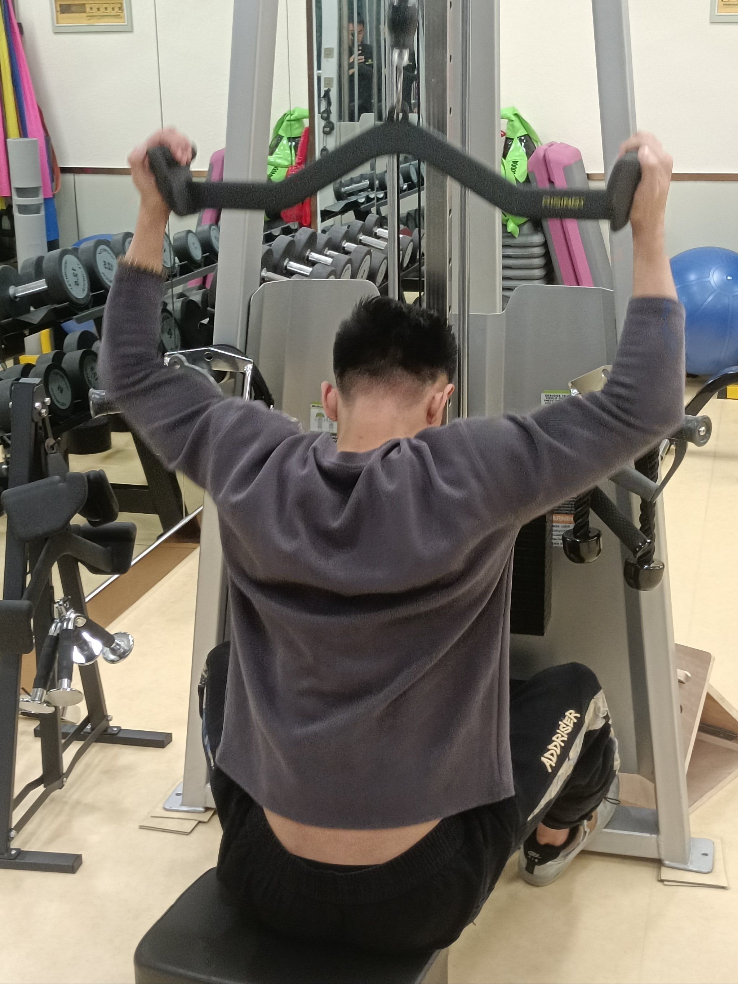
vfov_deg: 37.5
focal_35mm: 51
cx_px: 369
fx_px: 1450
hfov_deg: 28.6
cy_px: 492
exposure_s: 1/50
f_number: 1.79
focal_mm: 4.71
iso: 1119
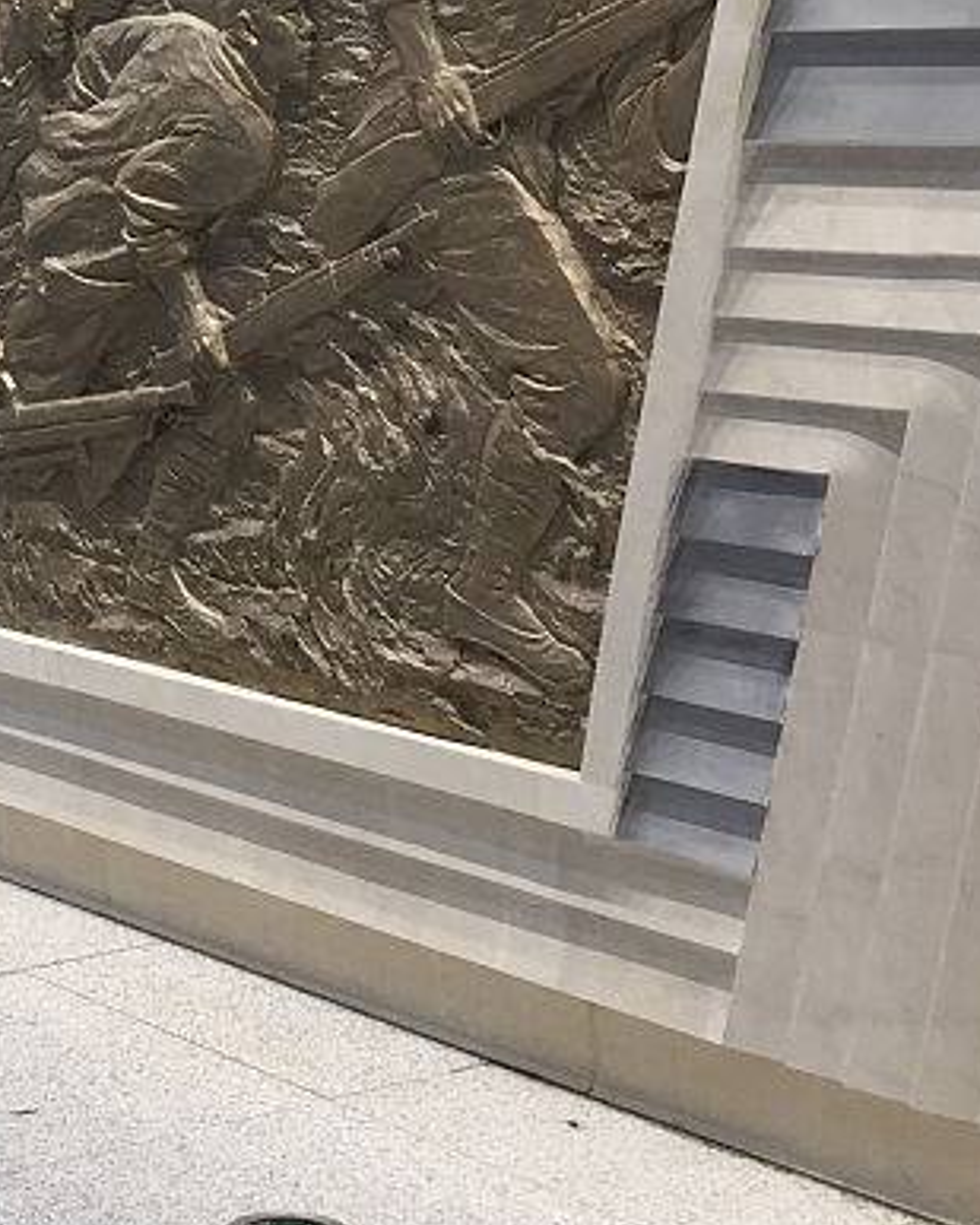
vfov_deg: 20.8
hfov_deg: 16.1
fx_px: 3189
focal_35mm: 88
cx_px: -473
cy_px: -98
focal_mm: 4.15
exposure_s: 1/100
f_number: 2.2
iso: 40
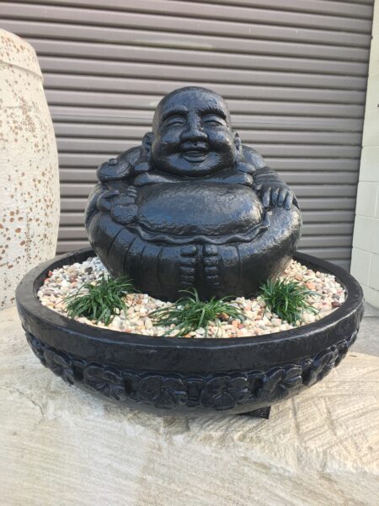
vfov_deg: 61.7
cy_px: 253
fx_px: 423
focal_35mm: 29
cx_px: 190
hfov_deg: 48.2
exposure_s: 1/50
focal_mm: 4.15
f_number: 2.2
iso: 25
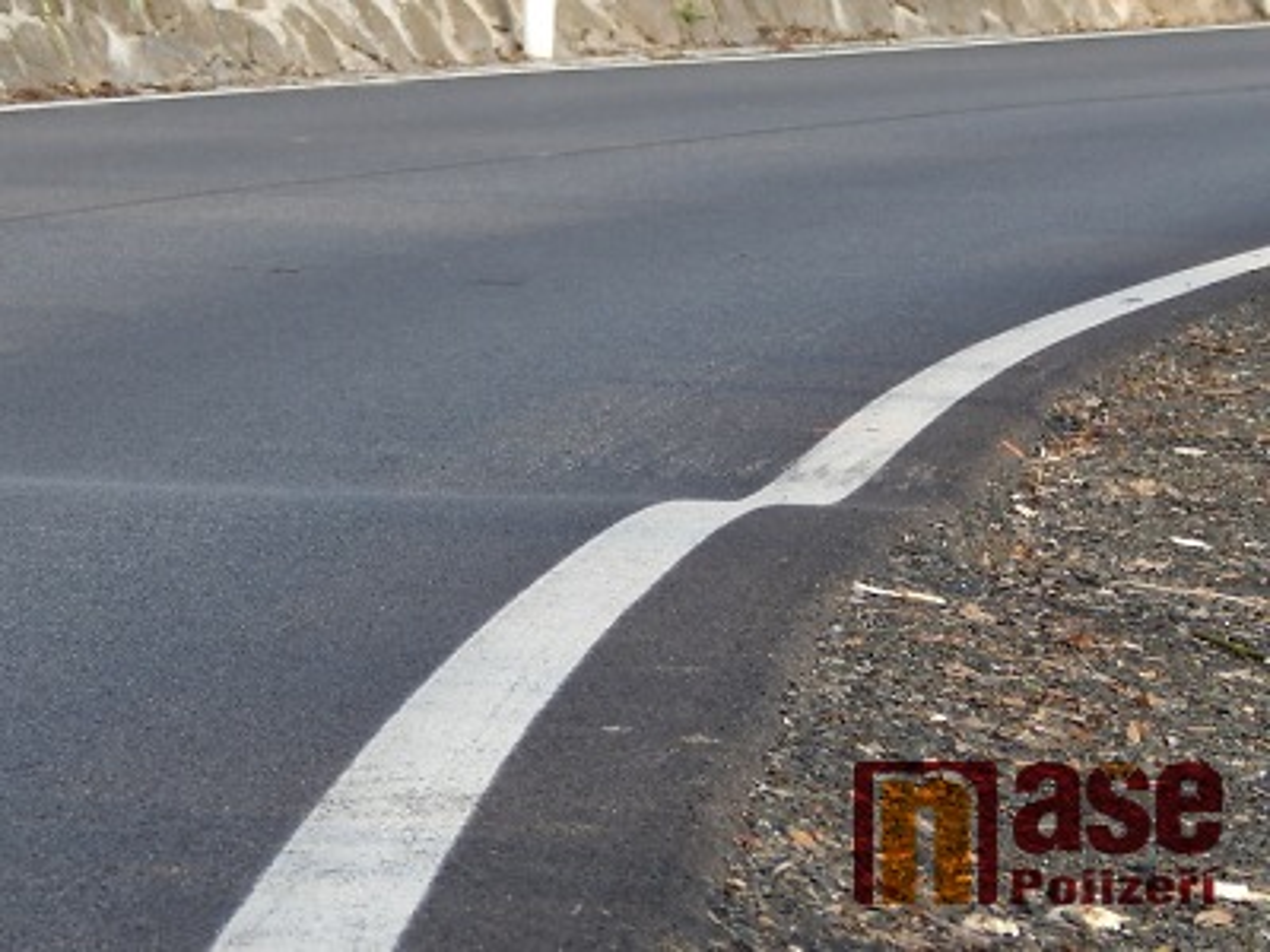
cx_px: 635
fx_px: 7668
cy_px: 476
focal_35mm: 209
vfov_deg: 7.1
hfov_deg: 9.5
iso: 125
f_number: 5.4
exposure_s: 1/40
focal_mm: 37.1
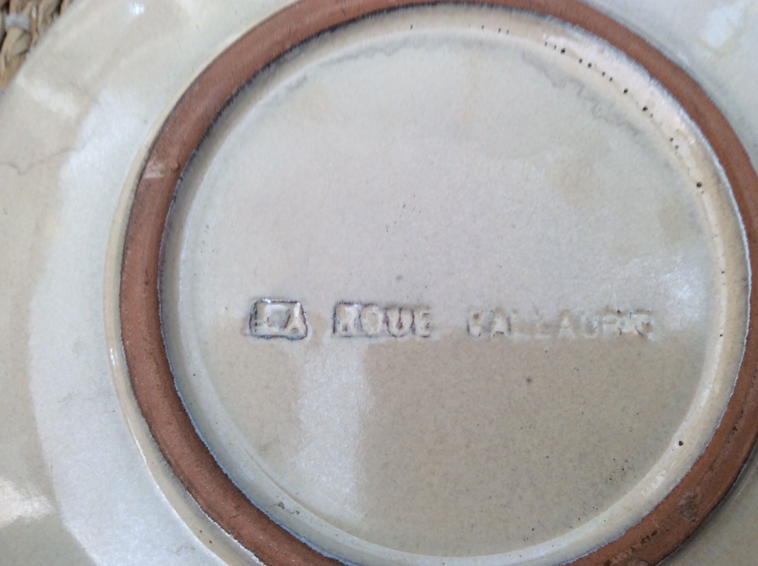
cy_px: 283
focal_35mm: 32
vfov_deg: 44.1
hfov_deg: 56.9
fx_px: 700
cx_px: 379
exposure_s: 1/25
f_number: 2.4
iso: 32
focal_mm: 3.3
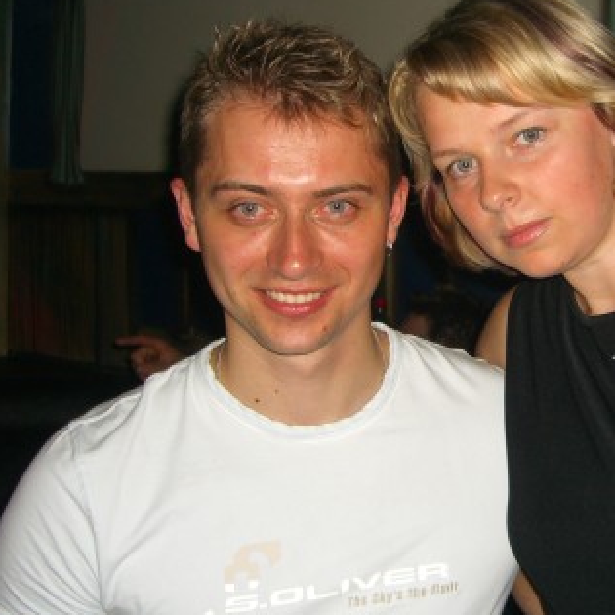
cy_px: 289
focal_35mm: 64
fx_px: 1286
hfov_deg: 26.3
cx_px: 513
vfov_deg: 26.9
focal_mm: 7.9
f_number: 2.8
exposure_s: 1/60
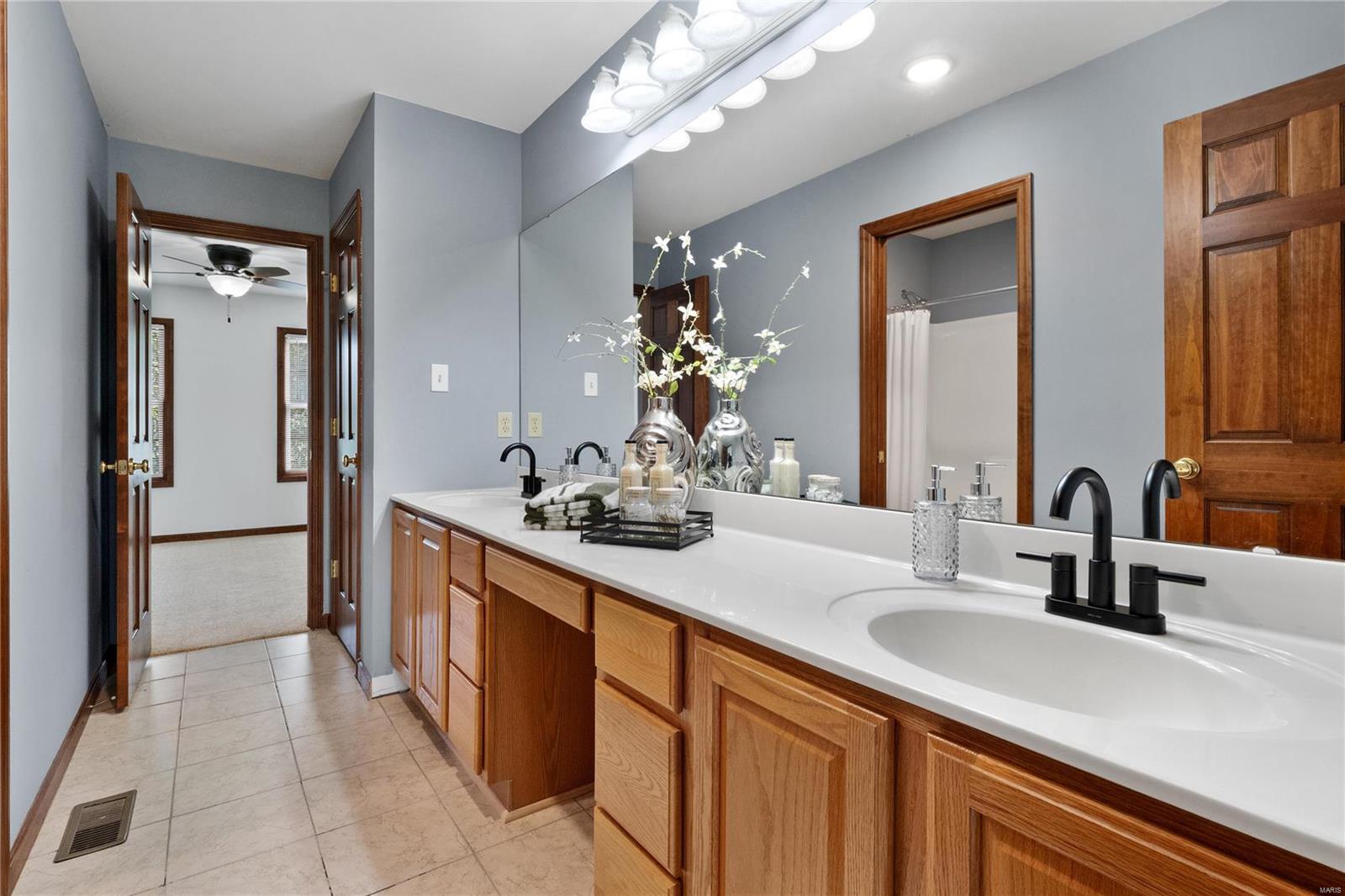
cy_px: 448
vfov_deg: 73.7
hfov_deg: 96.7
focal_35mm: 16
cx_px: 672
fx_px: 598
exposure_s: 1/8
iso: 400
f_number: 8
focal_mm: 8
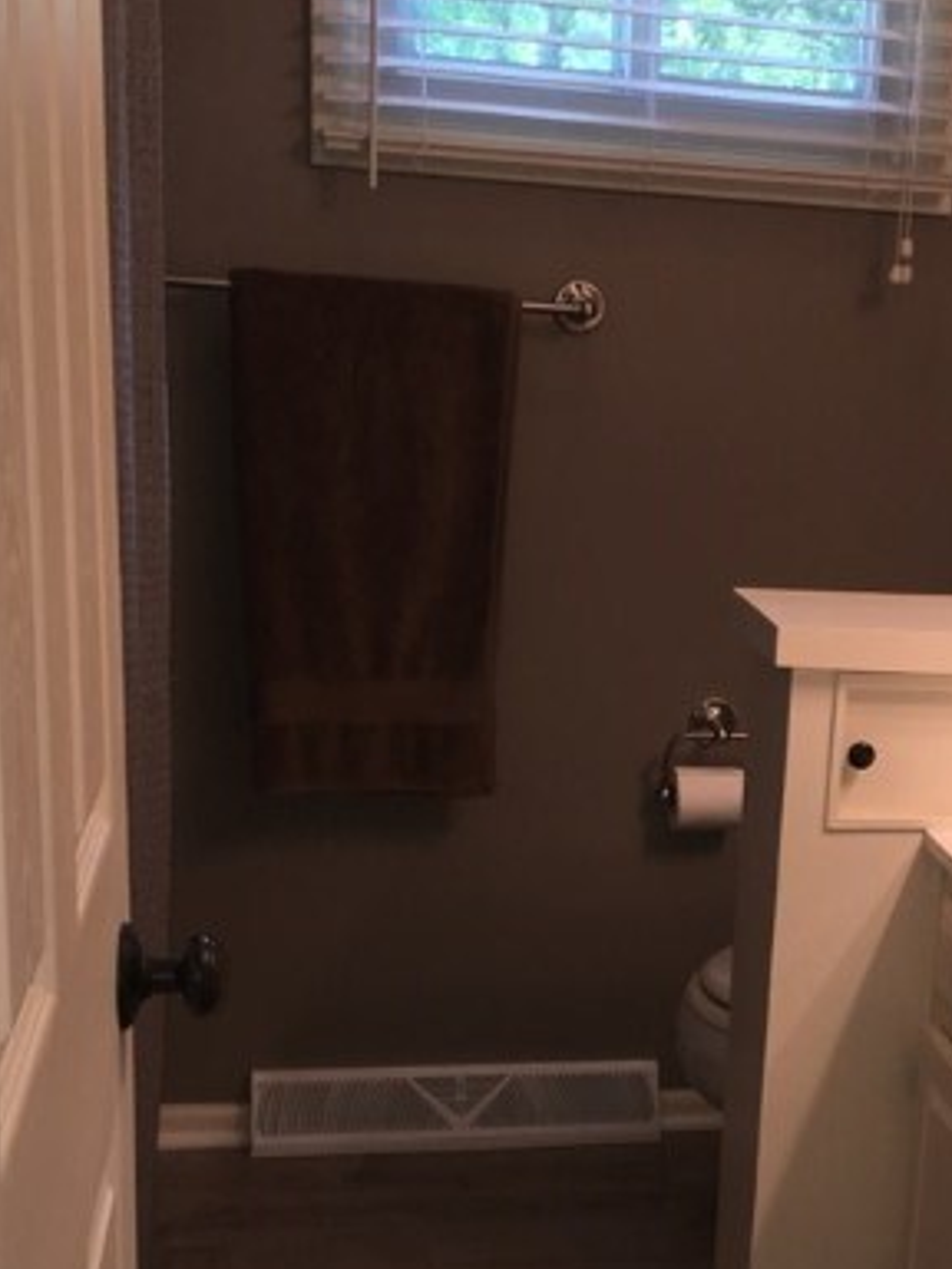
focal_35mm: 58
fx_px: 2127
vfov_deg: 32.7
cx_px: 813
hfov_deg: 24.7
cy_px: 919
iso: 25
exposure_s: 1/33
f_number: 2.2
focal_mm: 4.15
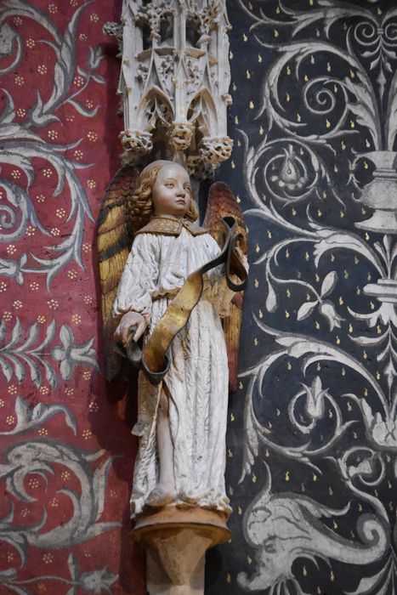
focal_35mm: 142
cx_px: 198
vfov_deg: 14.4
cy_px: 298
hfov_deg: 9.6
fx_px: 2356
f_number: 4.5
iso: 5600
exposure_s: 1/125
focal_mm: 95
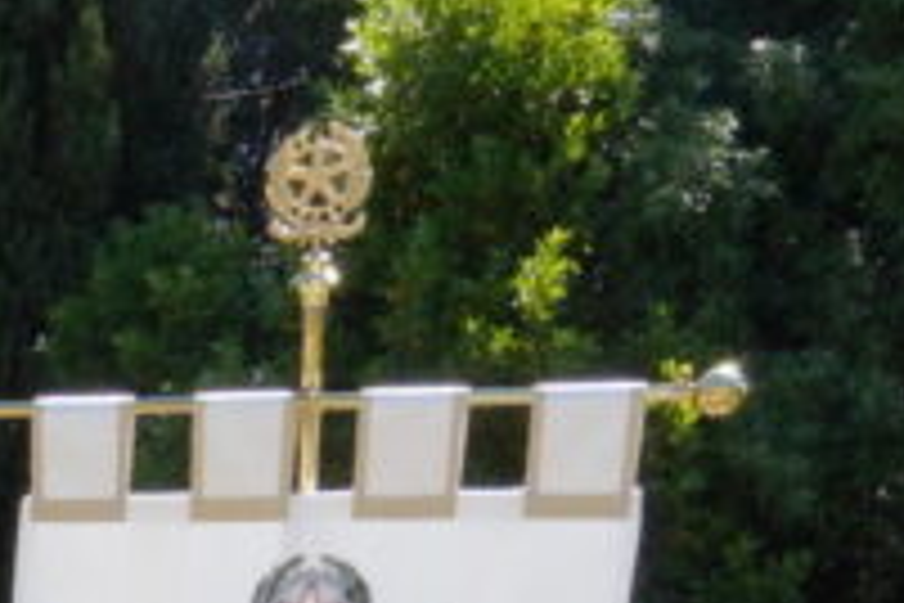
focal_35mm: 143
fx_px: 3591
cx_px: -1052
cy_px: 1719
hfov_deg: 12.2
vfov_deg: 8.3
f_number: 22
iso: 1000
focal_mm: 24
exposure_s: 1/125
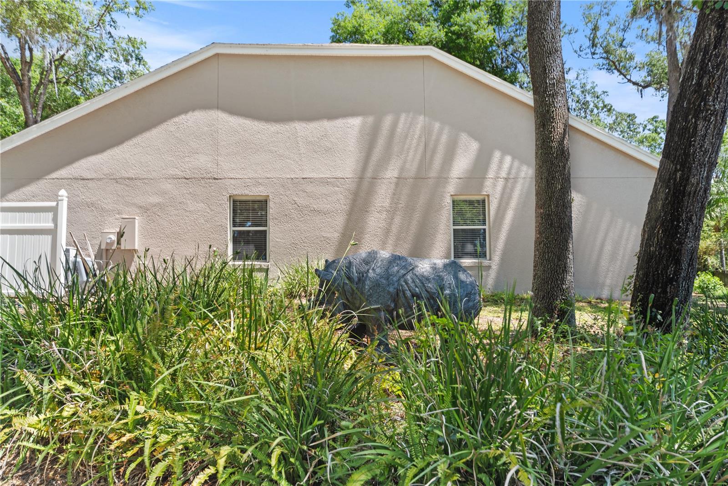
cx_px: 364
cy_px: 243
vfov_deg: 53.1
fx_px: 485
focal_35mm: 24
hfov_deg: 73.7
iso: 80
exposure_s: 1/15
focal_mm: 24
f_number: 8
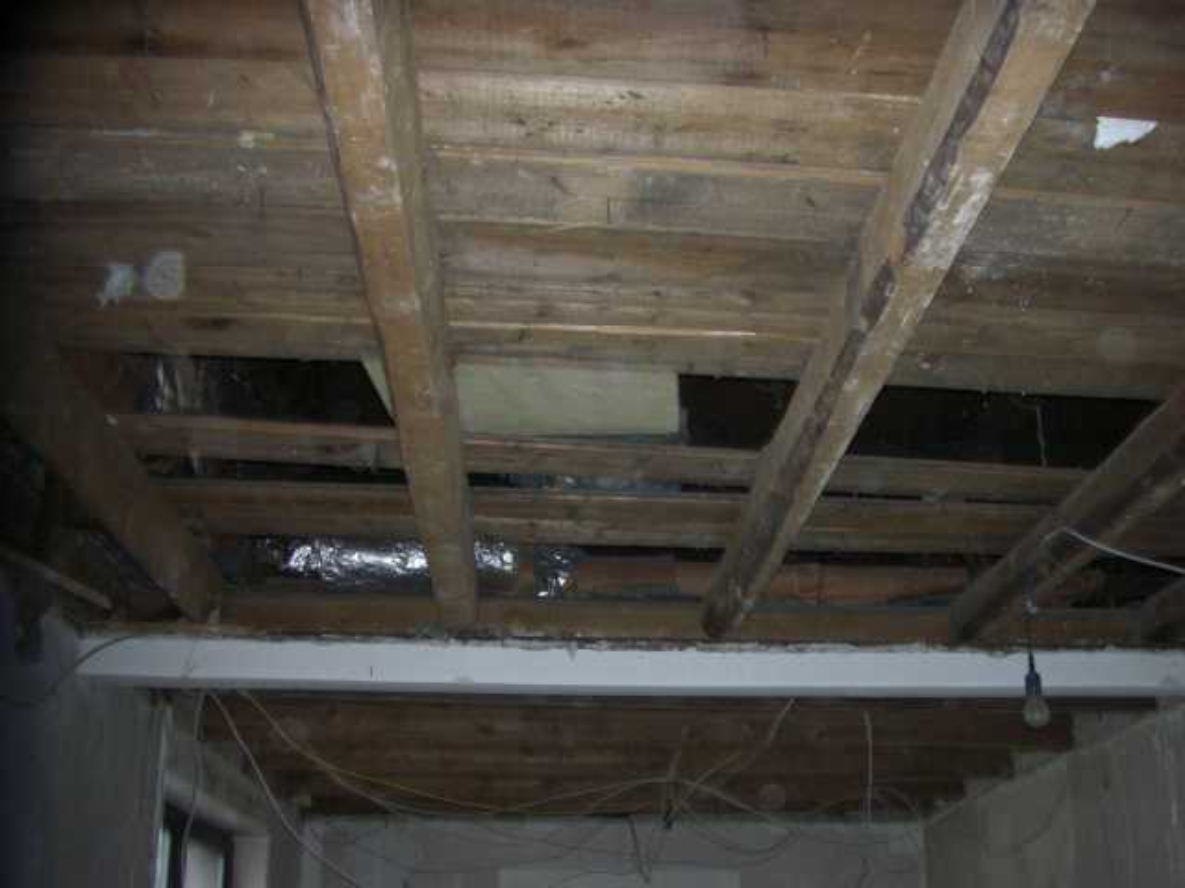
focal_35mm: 38
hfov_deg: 49.0
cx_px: 592
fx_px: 1301
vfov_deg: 37.7
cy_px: 444
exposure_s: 1/60
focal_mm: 6.3
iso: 200
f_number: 3.4
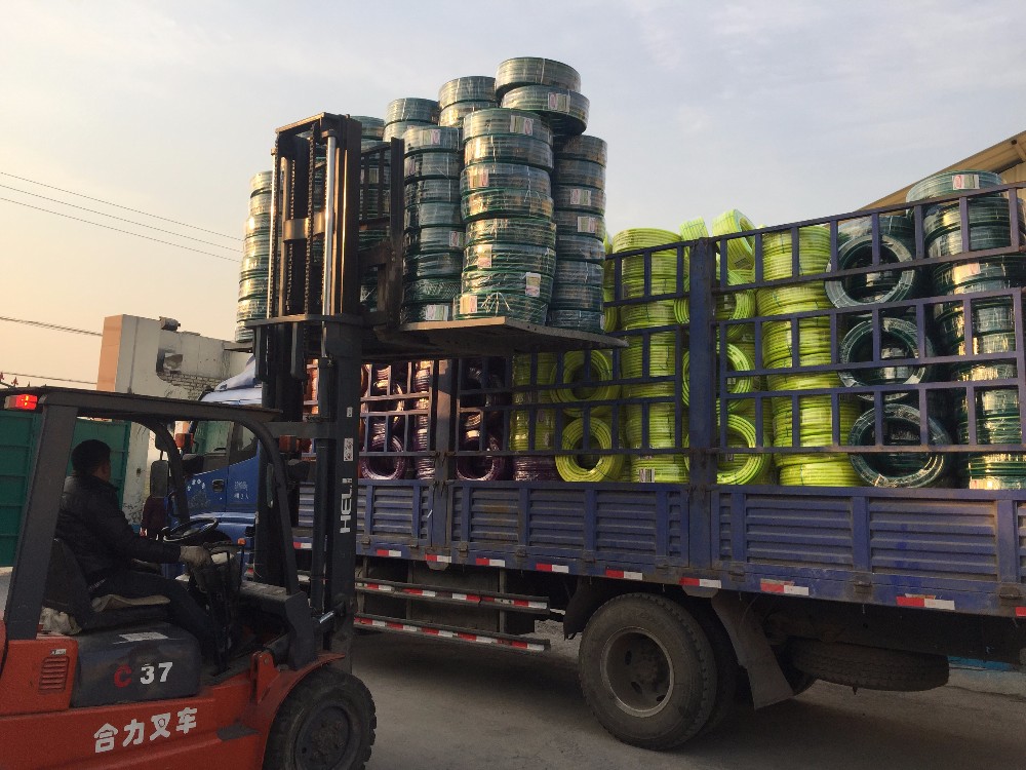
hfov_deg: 61.7
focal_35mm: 29
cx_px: 513
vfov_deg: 48.2
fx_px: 860
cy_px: 385
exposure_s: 1/807
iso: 32
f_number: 2.2
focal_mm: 4.15
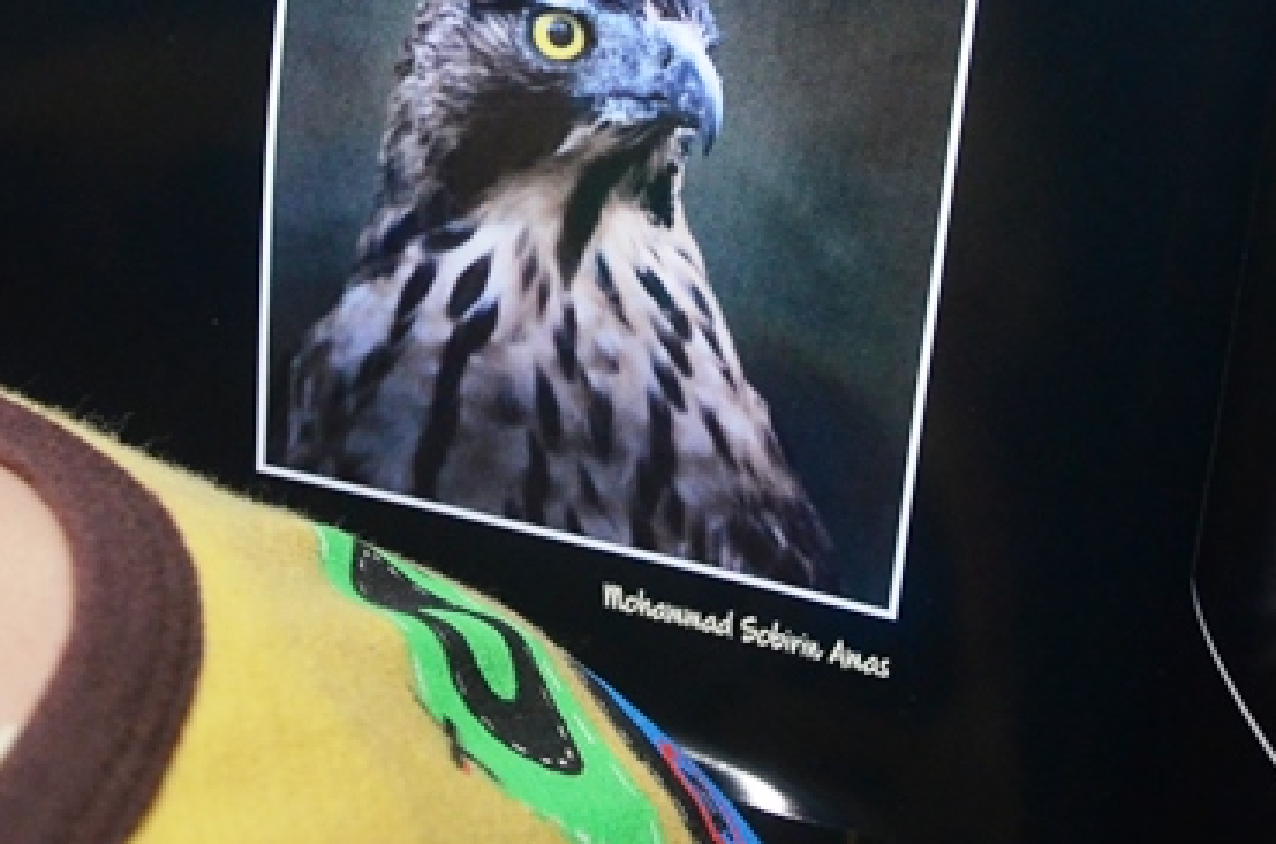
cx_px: 484
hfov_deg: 23.3
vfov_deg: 15.3
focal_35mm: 87
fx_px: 3089
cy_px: 55
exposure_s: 1/80
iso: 1600
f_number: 5
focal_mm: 21
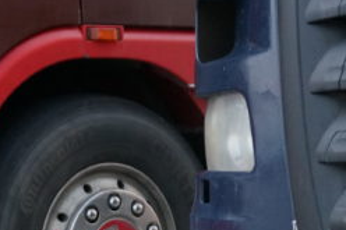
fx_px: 1306
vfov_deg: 9.4
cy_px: 457
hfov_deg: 15.1
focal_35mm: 136
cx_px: 145
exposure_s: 1/160
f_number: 4
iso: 1000
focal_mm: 22
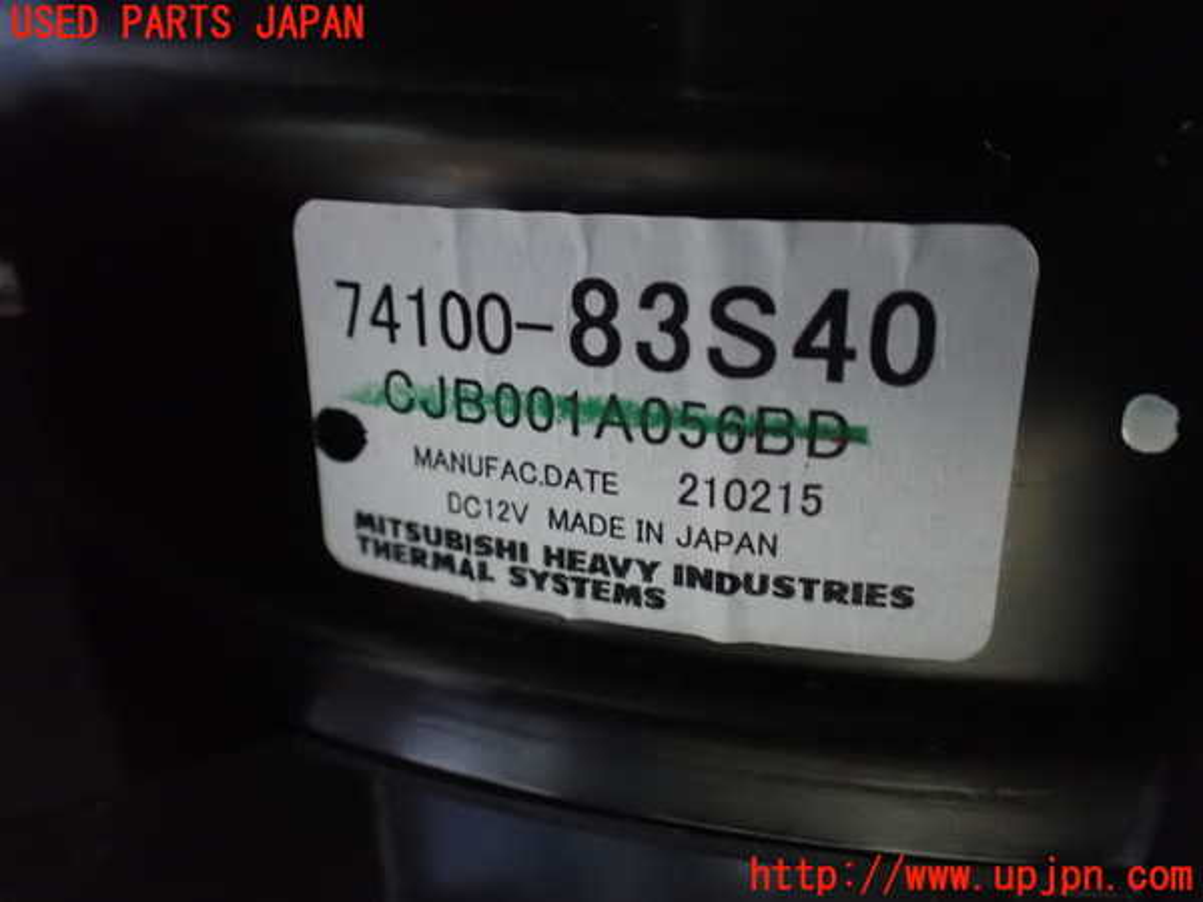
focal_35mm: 30
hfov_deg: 60.0
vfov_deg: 46.8
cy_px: 451
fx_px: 1043
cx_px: 602
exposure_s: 1/25
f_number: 2.3
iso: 1600
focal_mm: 5.4
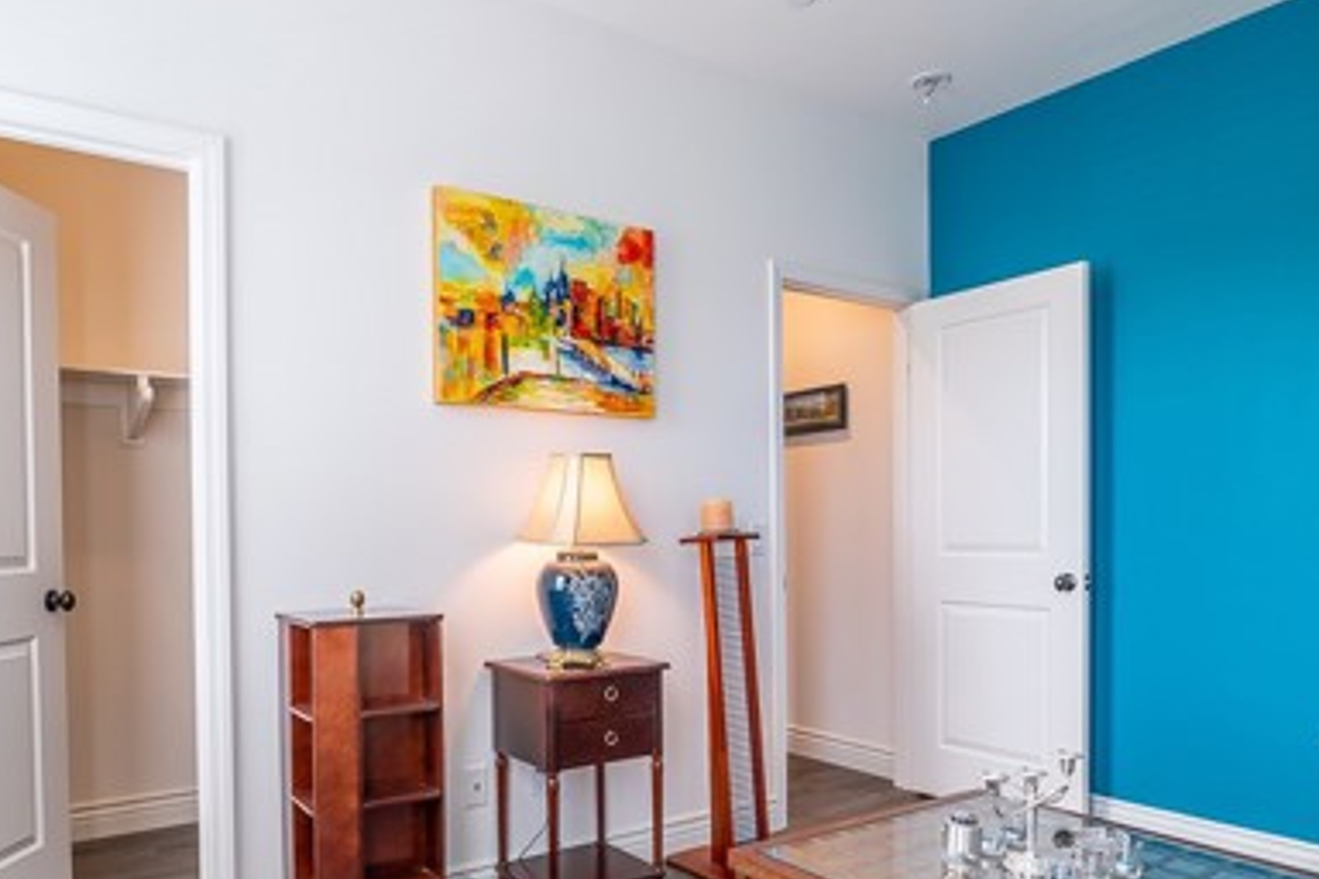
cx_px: 639
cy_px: 548
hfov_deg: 71.5
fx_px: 916
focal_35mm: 25
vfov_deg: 50.8
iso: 200
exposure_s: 1/30
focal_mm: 15
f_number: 8
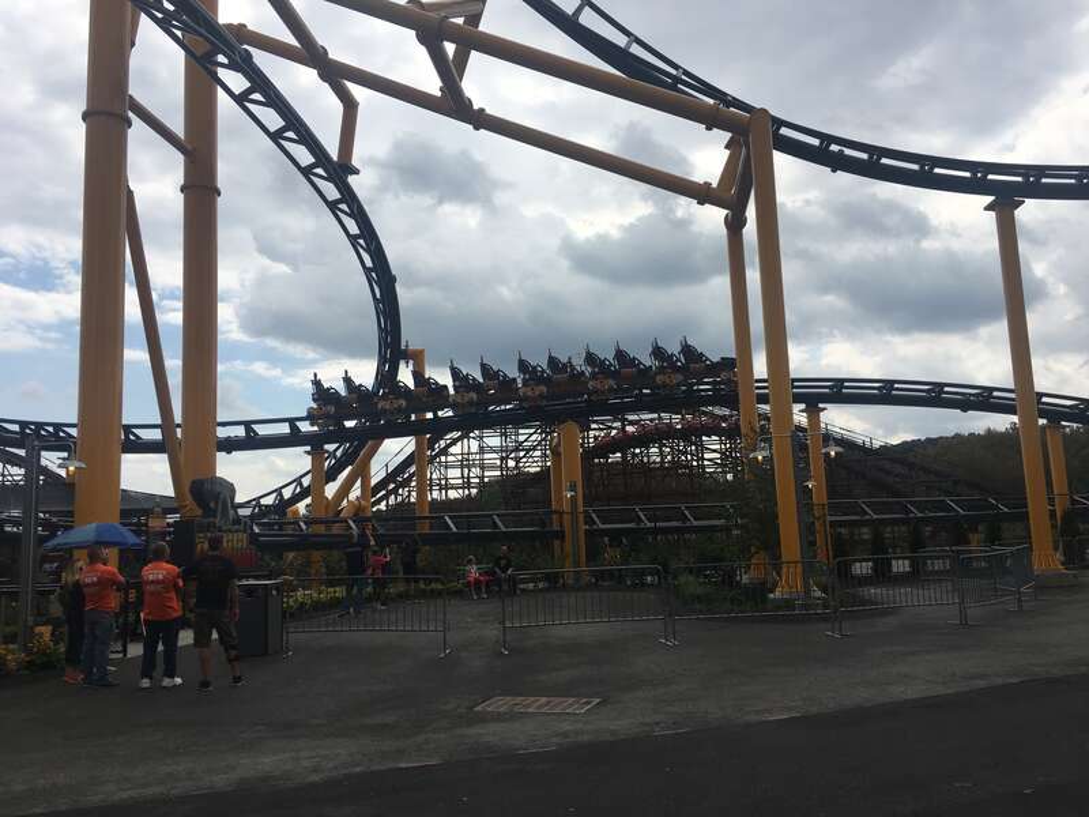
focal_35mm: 29
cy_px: 408
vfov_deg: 48.2
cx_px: 544
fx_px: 912
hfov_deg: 61.7
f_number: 2.2
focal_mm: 4.15
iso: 25
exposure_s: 1/2481
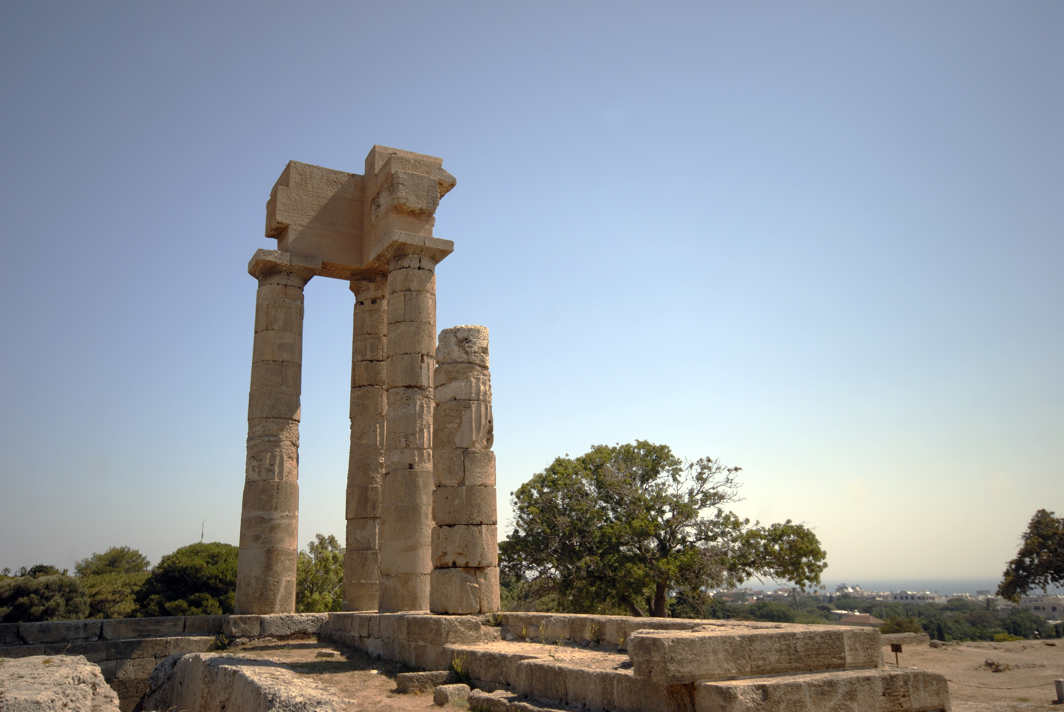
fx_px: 888
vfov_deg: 43.7
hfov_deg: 61.9
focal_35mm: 30
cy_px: 356
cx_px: 532
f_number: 8
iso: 200
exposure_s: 1/200
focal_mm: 20
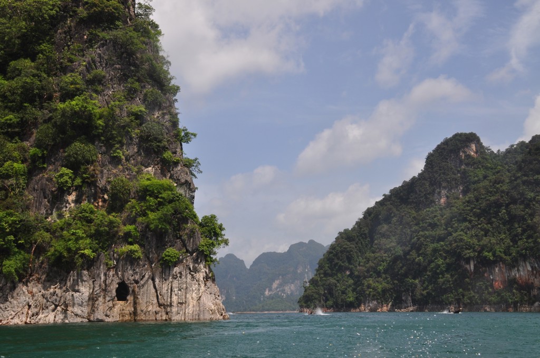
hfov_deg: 41.2
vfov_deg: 28.0
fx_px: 719
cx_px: 270
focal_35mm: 48
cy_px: 179
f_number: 11
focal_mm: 32
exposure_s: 1/400
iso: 200
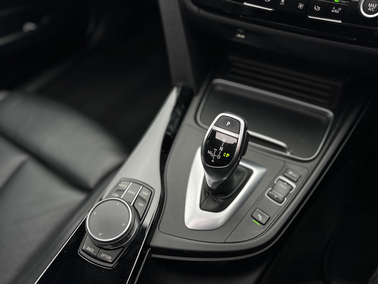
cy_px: 142
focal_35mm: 26
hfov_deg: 67.3
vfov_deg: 53.1
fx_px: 284
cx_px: 189
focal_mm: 5.7
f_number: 1.5
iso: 50
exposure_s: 1/315
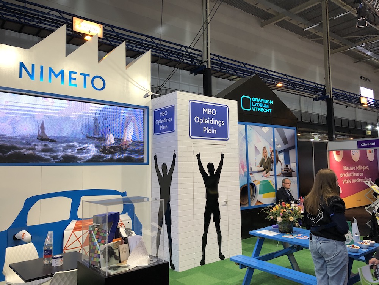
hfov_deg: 63.4
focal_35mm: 28
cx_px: 190
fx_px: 307
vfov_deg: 49.7
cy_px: 142
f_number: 1.8
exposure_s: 1/33
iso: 40
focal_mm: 3.99
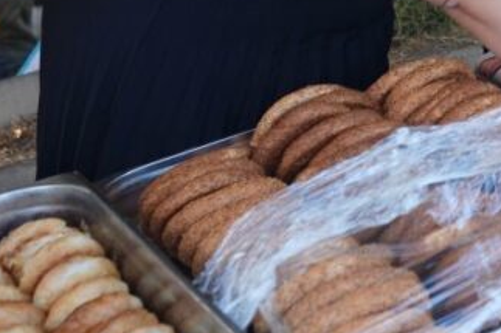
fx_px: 1321
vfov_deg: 13.5
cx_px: 904
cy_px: -180
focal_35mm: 95
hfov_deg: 17.4
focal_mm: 24
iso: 160
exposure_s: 1/100
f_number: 3.2
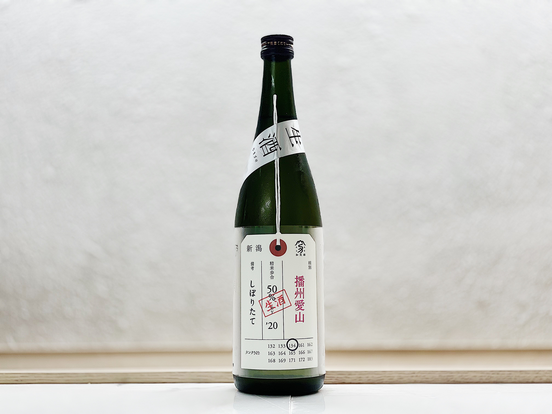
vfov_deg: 28.0
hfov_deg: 36.8
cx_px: 276
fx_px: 829
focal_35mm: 52
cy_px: 207
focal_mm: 6
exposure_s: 1/100
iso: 64
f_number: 2
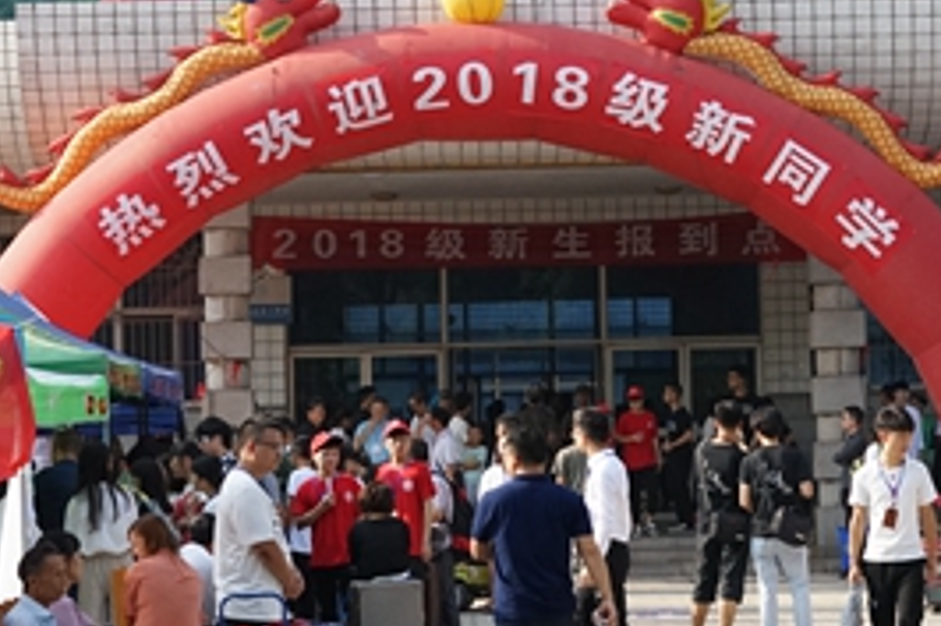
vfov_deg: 11.0
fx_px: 3239
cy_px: 308
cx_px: 552
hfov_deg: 16.5
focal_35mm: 124
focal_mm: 55
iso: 2000
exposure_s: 1/2000
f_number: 7.1
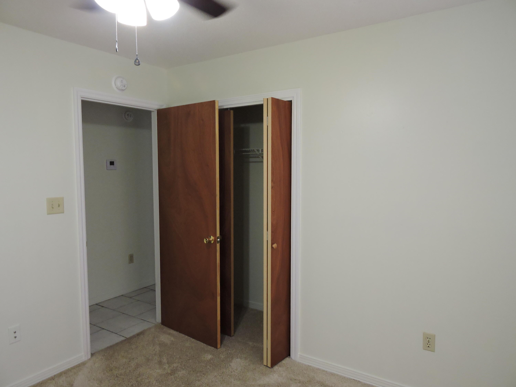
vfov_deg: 56.8
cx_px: 258
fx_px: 358
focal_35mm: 24
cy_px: 194
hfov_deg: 71.6
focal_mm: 4.3
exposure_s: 1/30
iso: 360
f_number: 3.3
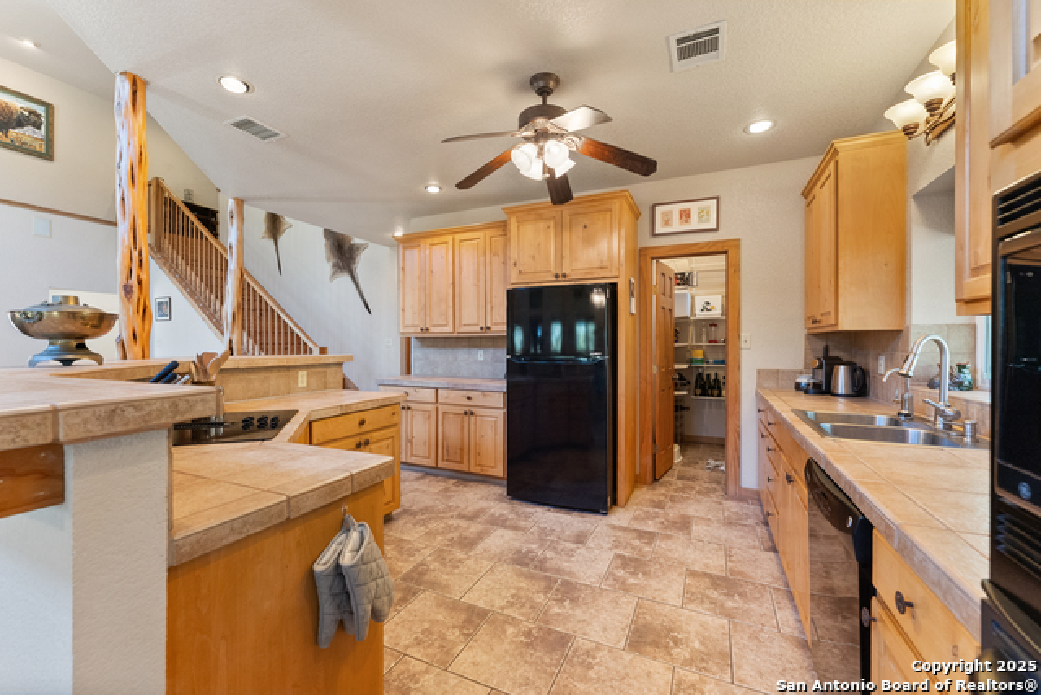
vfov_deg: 81.2
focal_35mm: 14
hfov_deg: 104.2
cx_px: 520
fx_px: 405
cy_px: 348
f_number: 5.6
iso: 800
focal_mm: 14
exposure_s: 1/30
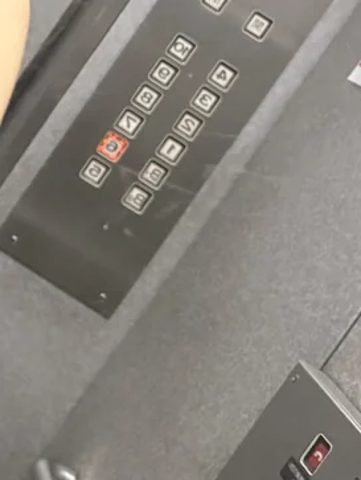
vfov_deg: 18.6
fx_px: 1430
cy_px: 21
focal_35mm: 103
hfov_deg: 13.3
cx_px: -226
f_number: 1.6
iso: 320
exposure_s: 1/60
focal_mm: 5.96
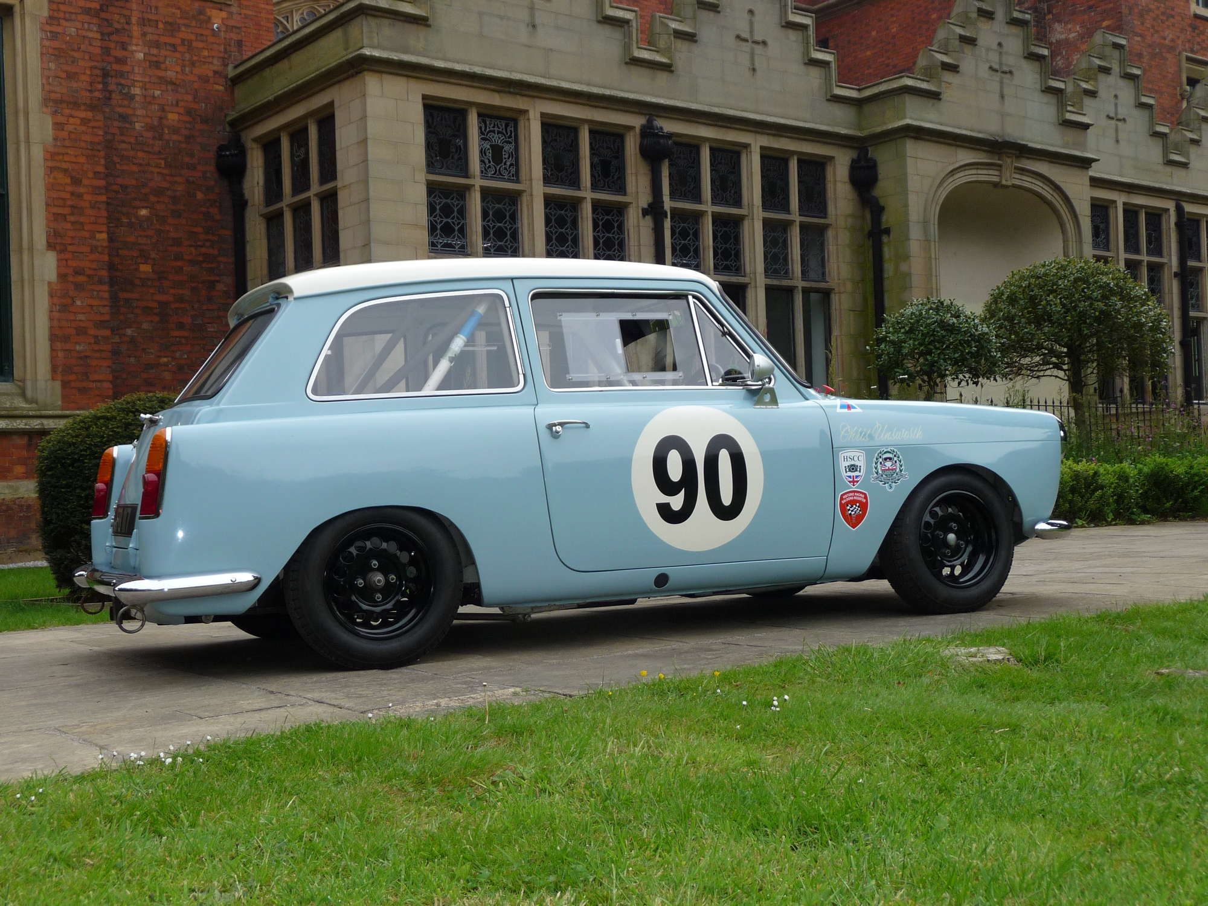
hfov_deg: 43.9
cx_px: 604
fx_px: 1501
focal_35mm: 43
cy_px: 453
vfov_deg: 33.6
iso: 100
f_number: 4
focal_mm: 7.1
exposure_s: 1/250
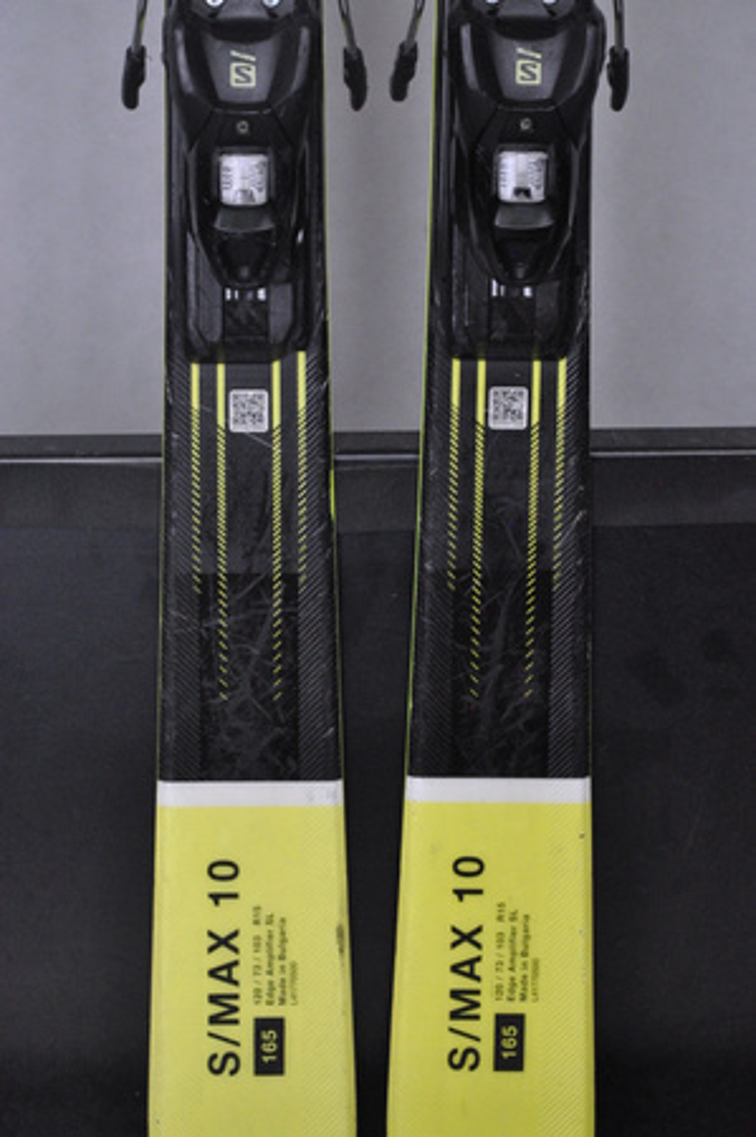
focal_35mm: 120
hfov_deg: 11.4
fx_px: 3788
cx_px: 378
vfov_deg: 17.1
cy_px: 568
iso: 3200
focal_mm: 80
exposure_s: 1/125
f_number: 8
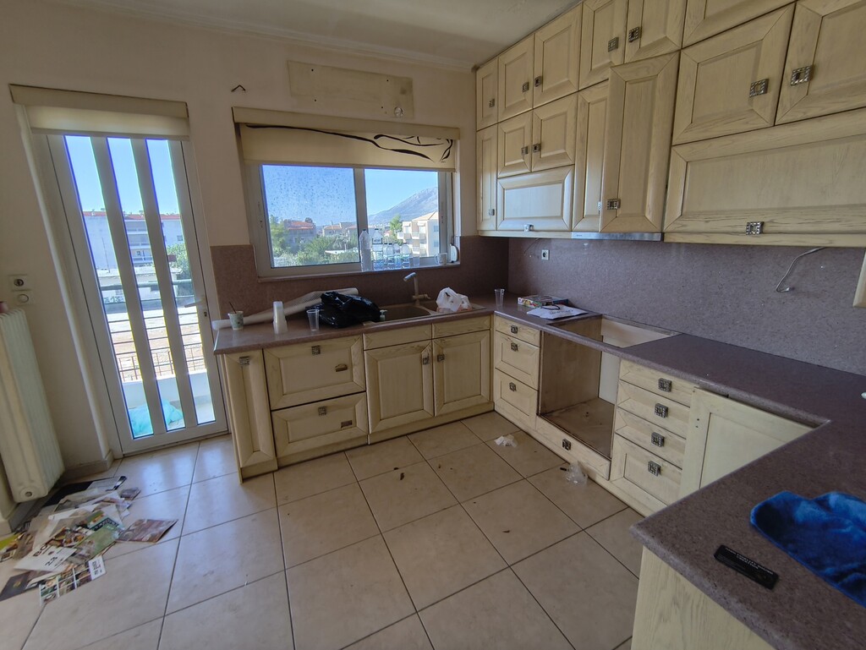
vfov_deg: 81.8
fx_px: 375
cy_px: 325
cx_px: 433
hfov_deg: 98.1
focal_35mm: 15
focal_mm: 1.65
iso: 50
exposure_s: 1/50
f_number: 2.2
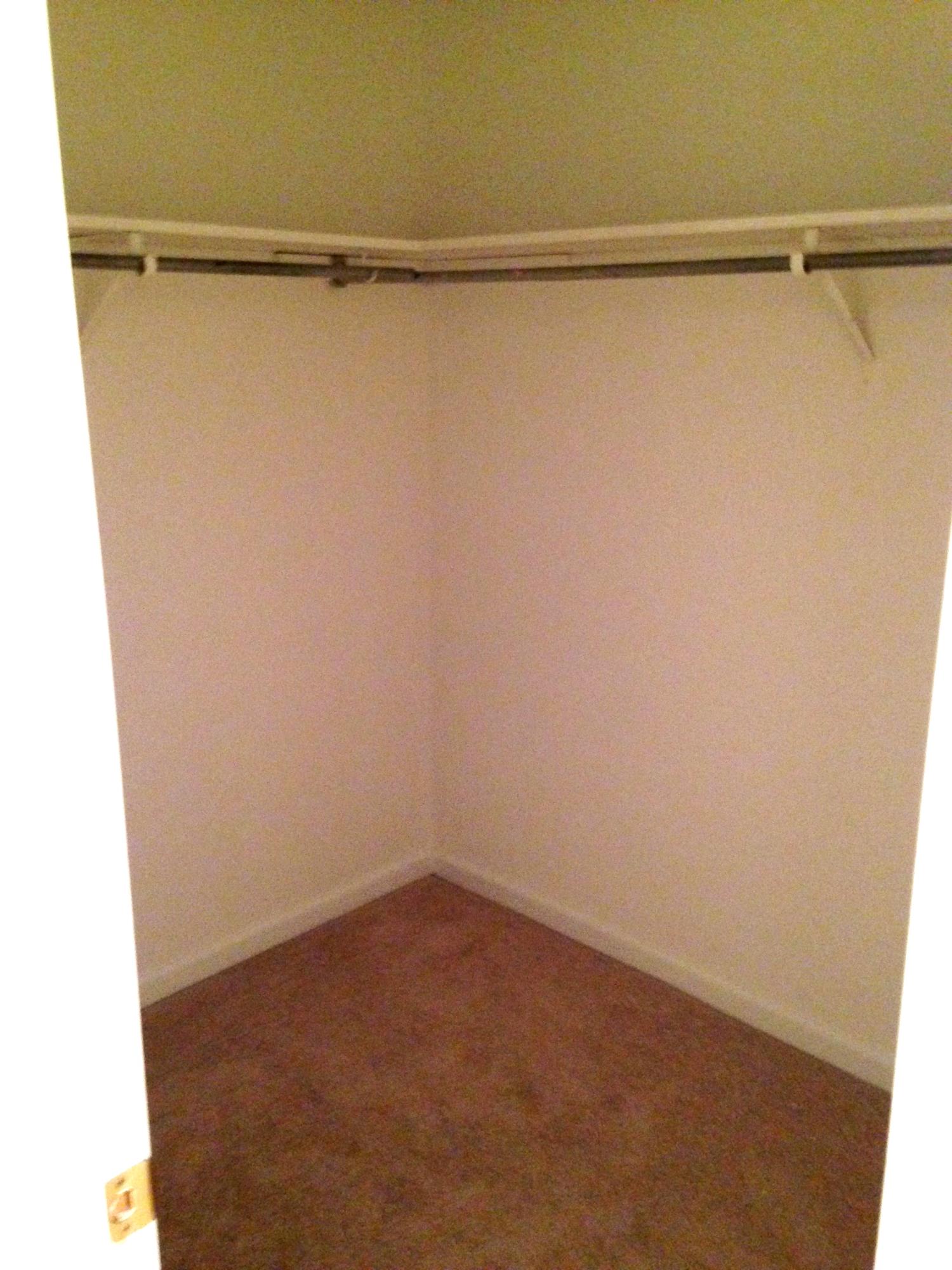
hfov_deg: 42.9
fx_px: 1210
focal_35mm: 33
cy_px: 635
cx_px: 476
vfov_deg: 55.4
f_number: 2.4
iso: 400
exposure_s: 1/15
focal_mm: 4.12
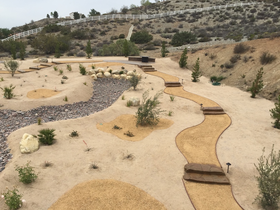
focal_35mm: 29
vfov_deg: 48.2
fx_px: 235
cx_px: 140
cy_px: 105
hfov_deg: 61.7
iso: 32
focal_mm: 4.15
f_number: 2.2
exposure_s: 1/2475
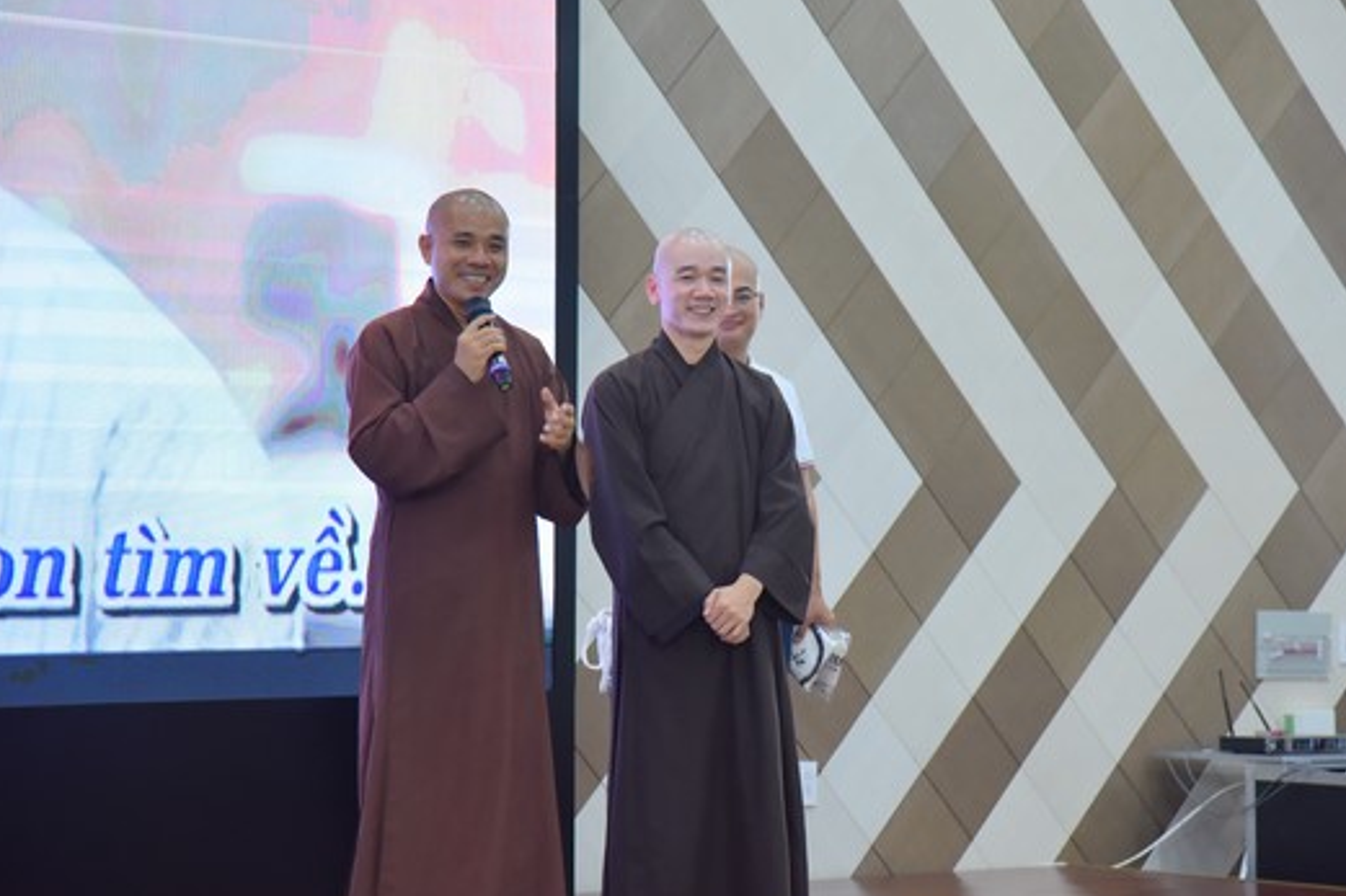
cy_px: 451
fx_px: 4896
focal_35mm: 131
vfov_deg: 10.5
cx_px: 698
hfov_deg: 15.7
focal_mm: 105
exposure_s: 1/160
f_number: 4
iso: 1250
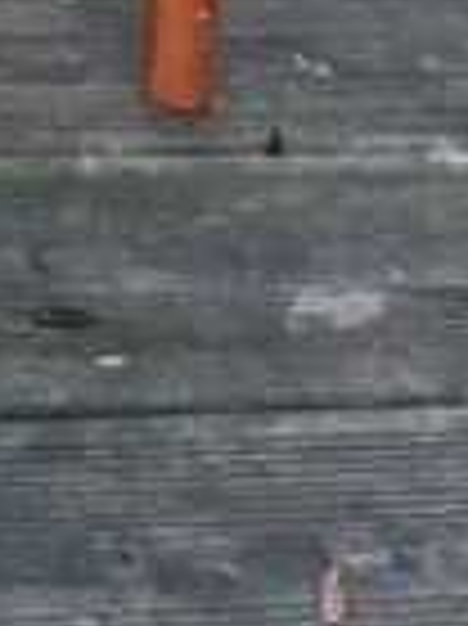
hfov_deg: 10.2
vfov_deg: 12.3
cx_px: -454
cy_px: -775
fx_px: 2419
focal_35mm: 134
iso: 50
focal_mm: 4.15
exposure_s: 1/33
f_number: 2.2
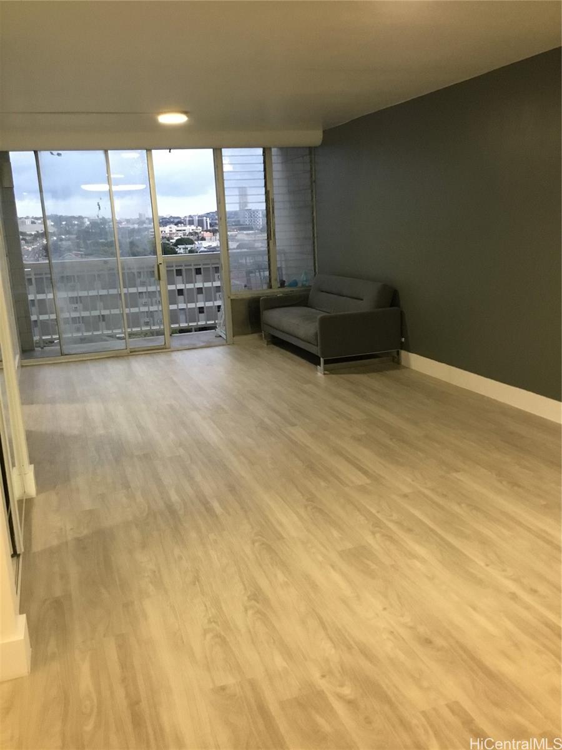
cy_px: 375
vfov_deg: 58.4
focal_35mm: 31
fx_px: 671
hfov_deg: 45.4
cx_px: 281
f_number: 2.4
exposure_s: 1/30
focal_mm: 3.3
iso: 160
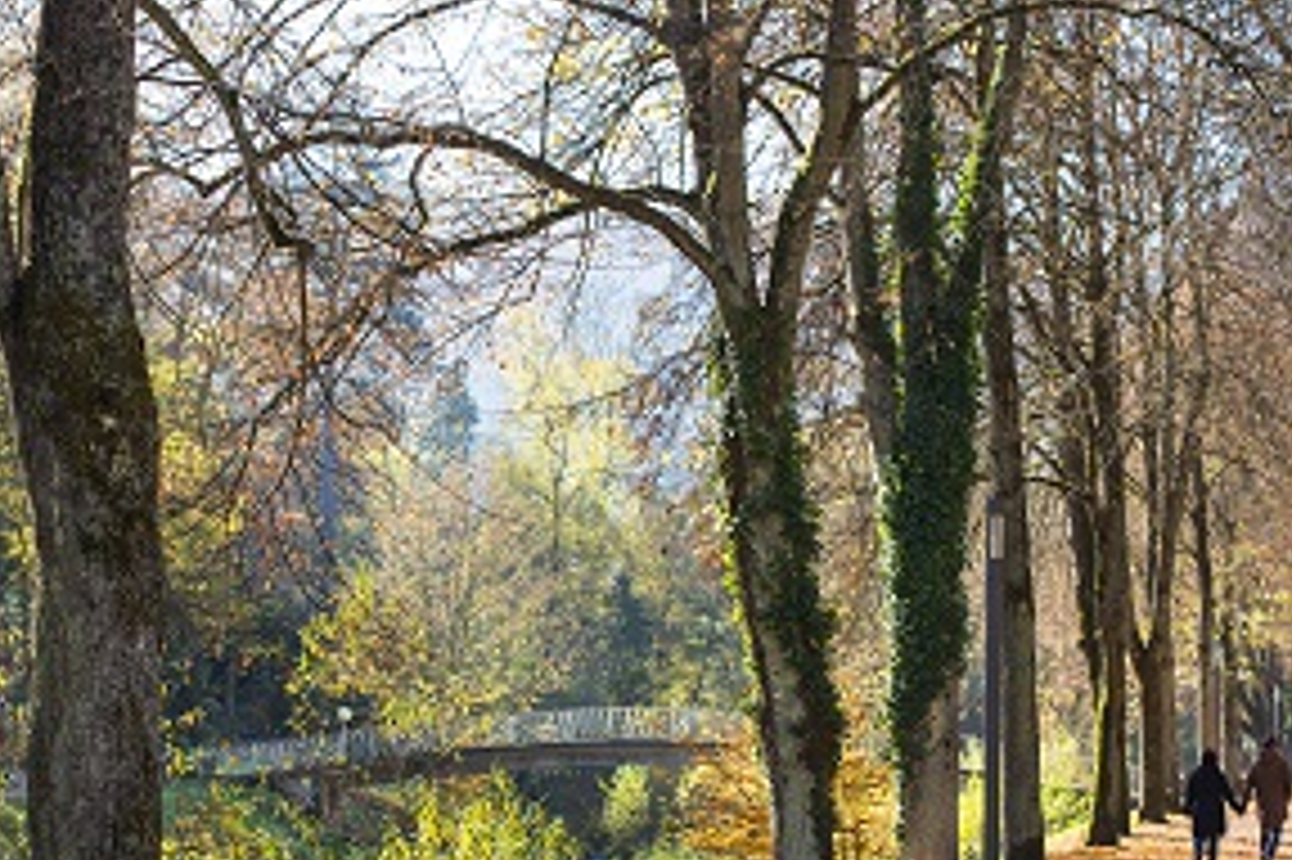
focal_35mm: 87
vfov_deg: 15.6
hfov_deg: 23.4
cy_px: 597
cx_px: 545
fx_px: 3120
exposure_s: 1/250
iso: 100
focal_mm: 50
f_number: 5
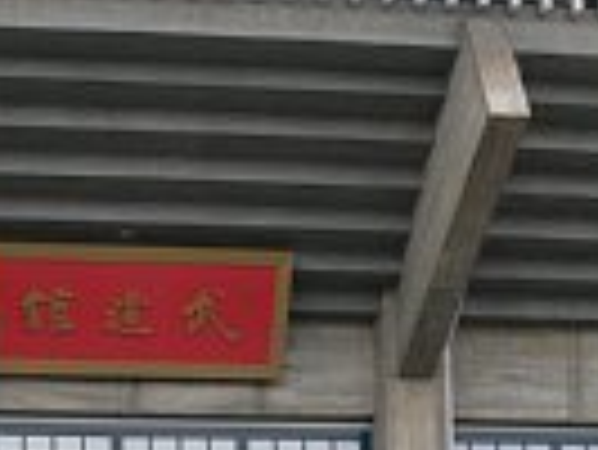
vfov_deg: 14.0
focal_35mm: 105
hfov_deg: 18.5
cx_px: 121
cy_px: 418
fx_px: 1816
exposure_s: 1/30
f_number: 2.8
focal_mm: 7.4
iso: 100
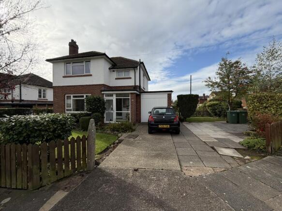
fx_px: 114
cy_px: 106
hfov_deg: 102.1
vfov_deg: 85.7
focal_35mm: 14
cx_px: 141
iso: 32
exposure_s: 1/942
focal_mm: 2.22
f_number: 2.2
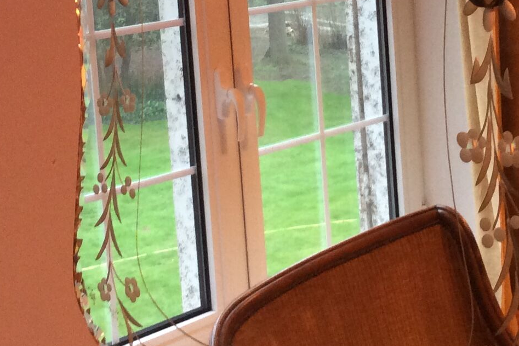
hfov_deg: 22.4
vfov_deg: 14.8
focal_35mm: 91
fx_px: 1312
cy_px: -2
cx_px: 273
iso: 125
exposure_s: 1/25
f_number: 2.4
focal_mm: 3.3
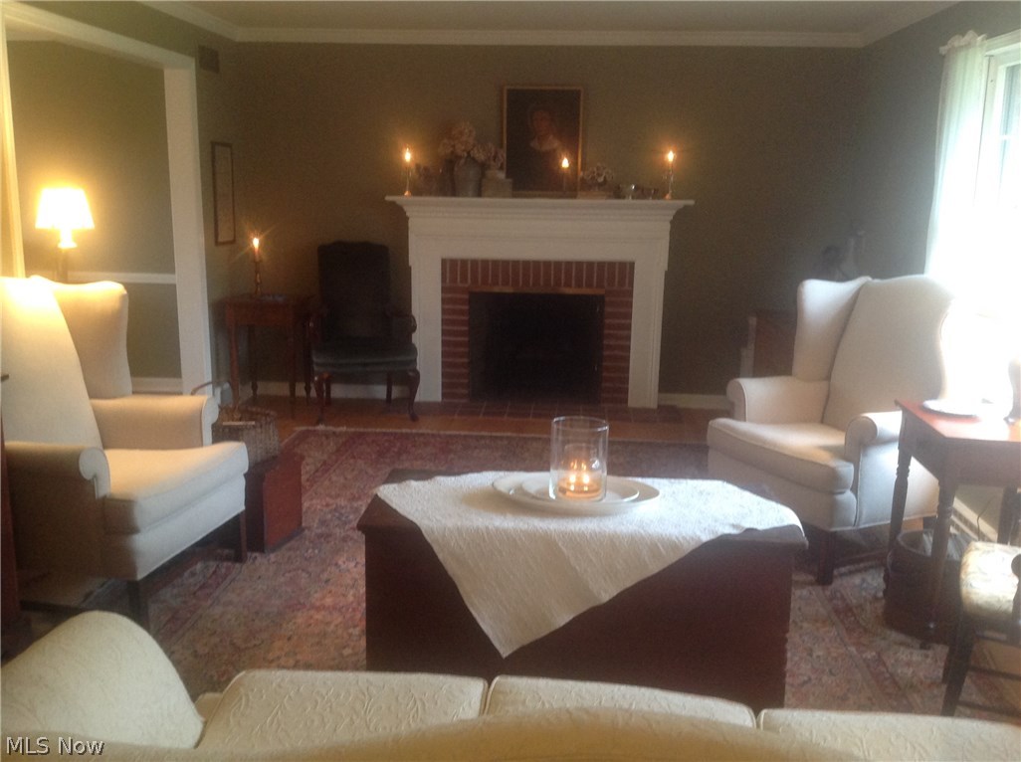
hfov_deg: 52.7
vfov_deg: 40.6
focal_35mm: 35
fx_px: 1031
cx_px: 510
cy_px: 381
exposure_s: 1/15
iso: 200
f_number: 2.4
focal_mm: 4.28
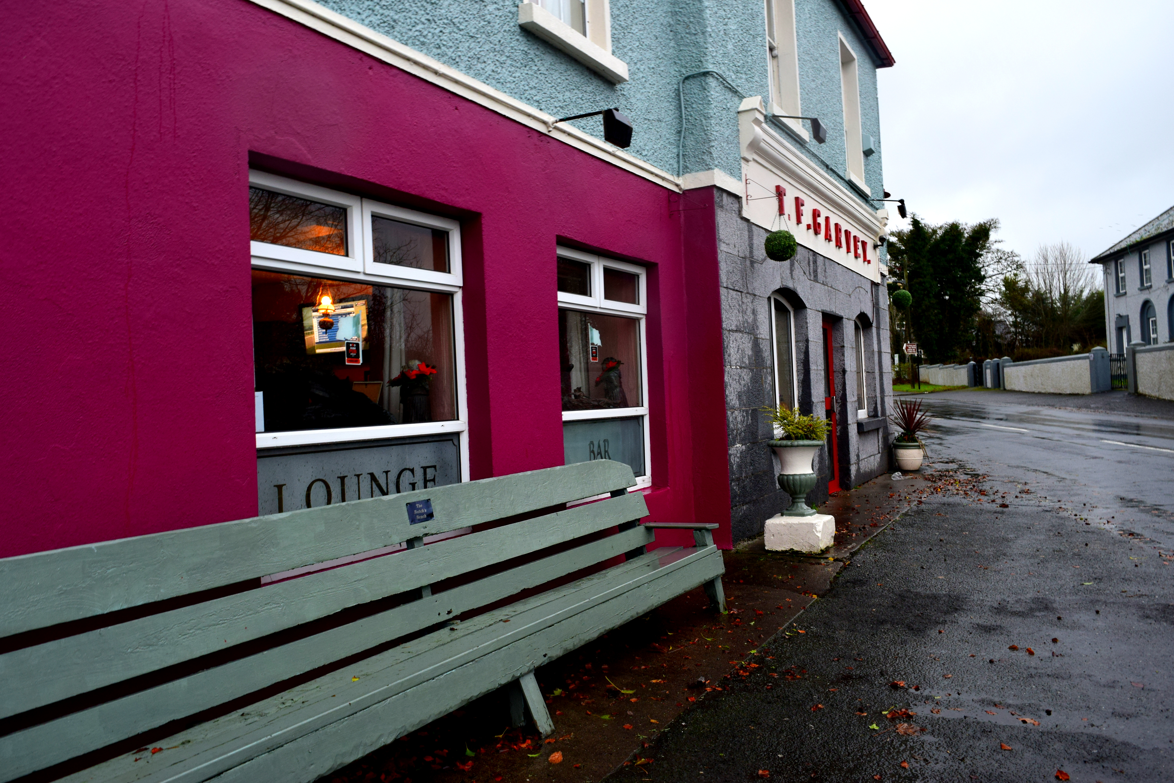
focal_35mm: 27
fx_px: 880
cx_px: 587
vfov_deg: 47.9
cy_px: 392
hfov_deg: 67.4
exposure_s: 1/20
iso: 400
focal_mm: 18
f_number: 6.3
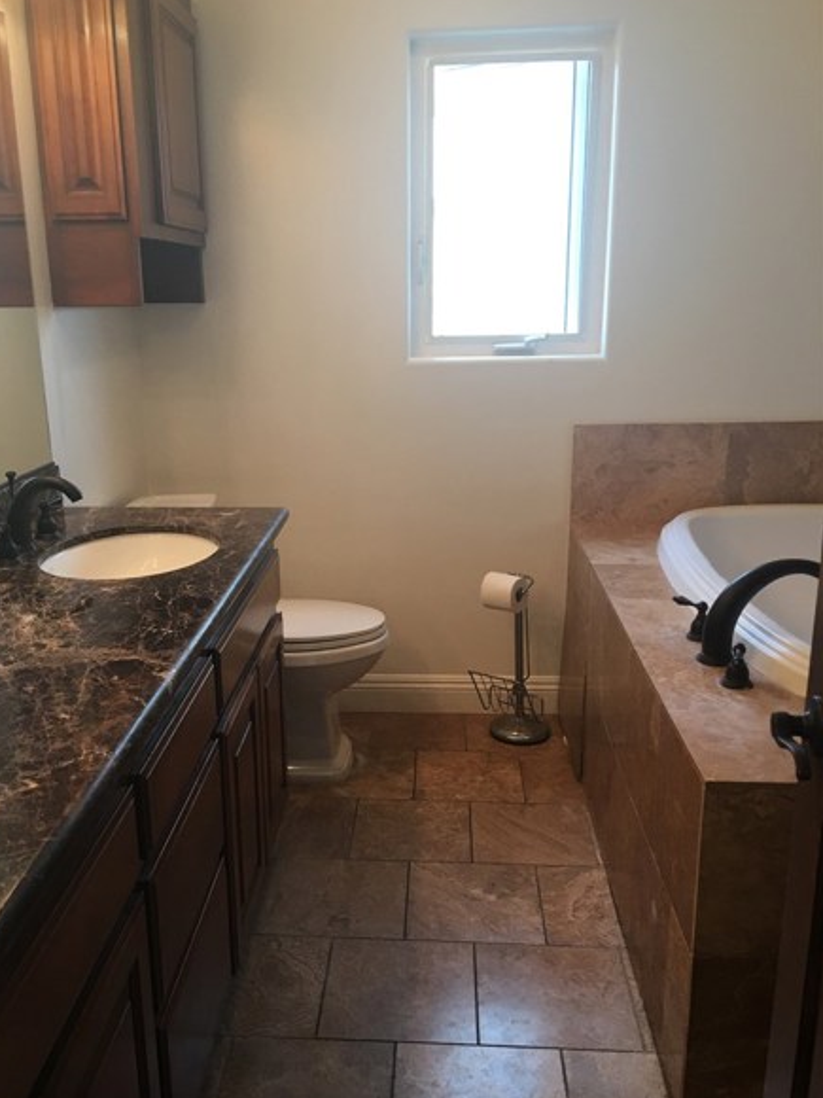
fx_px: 1014
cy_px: 570
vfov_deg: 56.8
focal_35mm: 32
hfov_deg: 44.1
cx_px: 371
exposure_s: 1/33
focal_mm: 4.15
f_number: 2.2
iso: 40
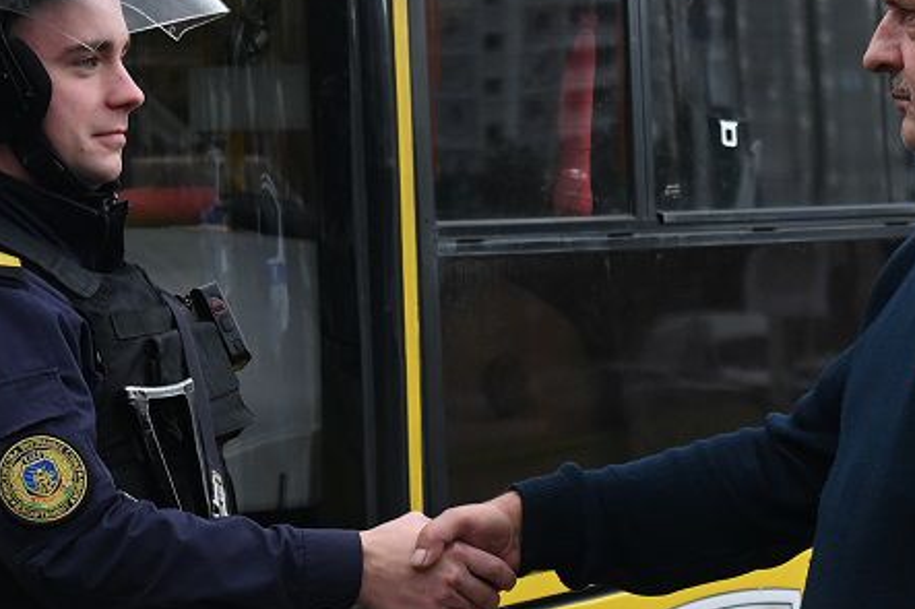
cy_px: 222
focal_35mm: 208
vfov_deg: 6.6
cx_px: 343
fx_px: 5284
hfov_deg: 9.9
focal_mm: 48
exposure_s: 1/250
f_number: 4
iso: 200
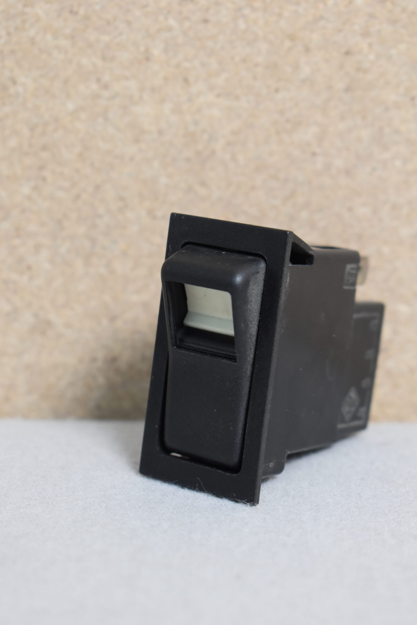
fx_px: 1433
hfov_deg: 16.6
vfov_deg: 24.6
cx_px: 208
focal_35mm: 82
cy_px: 312
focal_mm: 55
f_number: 5.6
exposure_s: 1/60
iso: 900
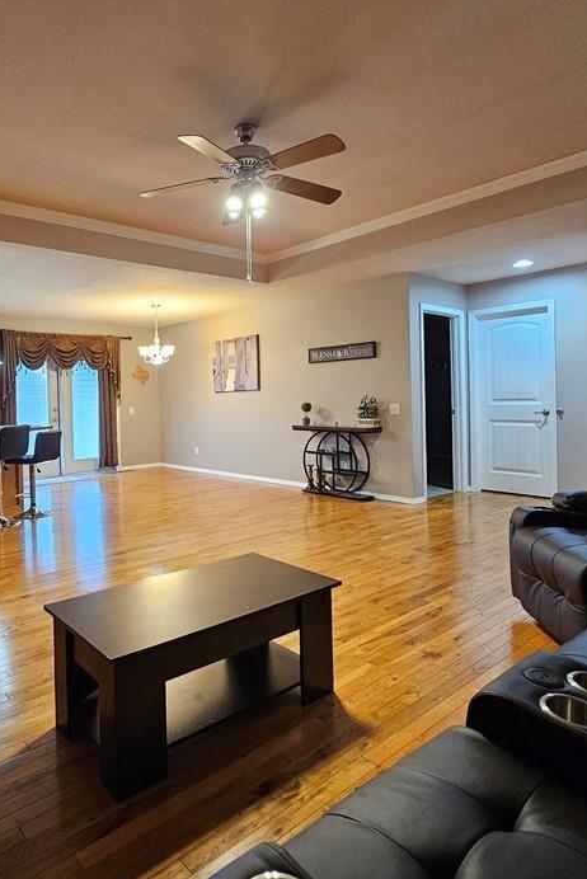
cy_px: 401
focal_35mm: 20
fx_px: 489
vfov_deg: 83.8
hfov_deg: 60.6
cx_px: 198
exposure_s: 1/30
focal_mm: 2.2
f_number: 2.2
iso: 320
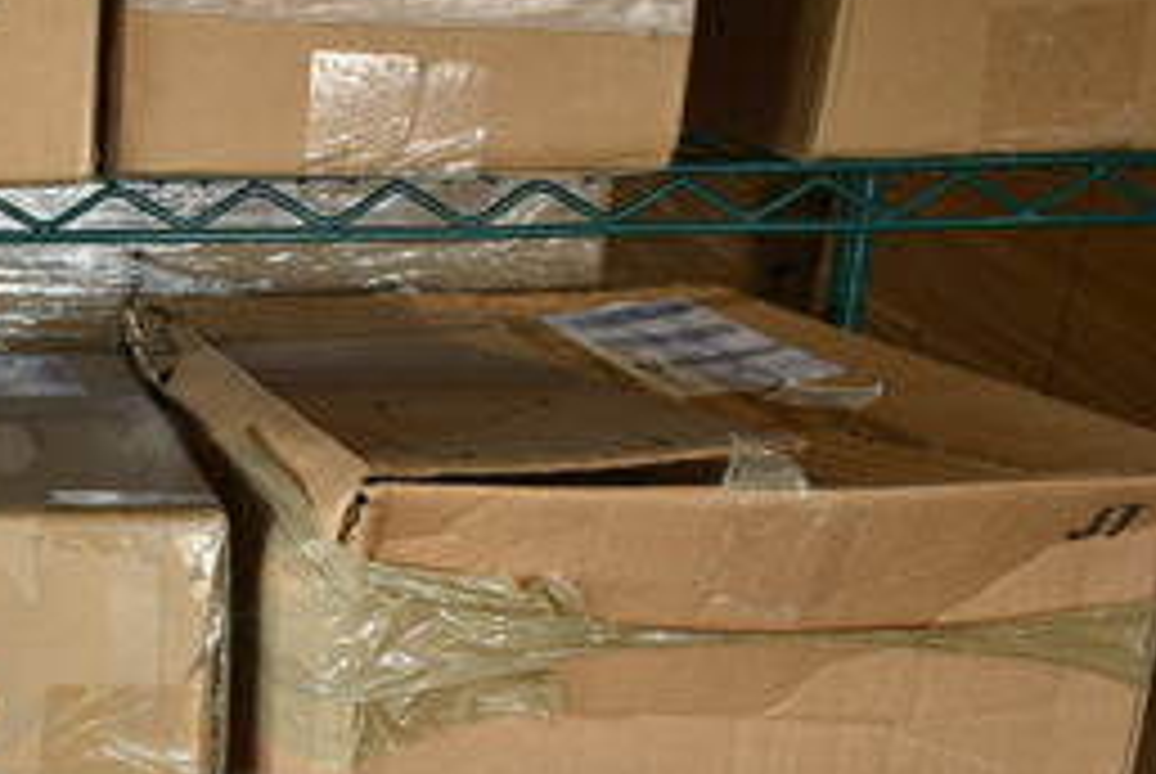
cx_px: -130
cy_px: 630
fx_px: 2057
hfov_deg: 28.4
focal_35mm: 64
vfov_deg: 21.0
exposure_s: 1/30
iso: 160
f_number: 3.5
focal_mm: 18
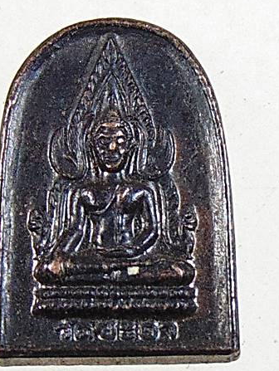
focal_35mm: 50
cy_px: 198
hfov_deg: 29.1
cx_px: 116
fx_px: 537
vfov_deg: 38.1
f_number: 3.3
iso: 80
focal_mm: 7.6
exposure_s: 1/30
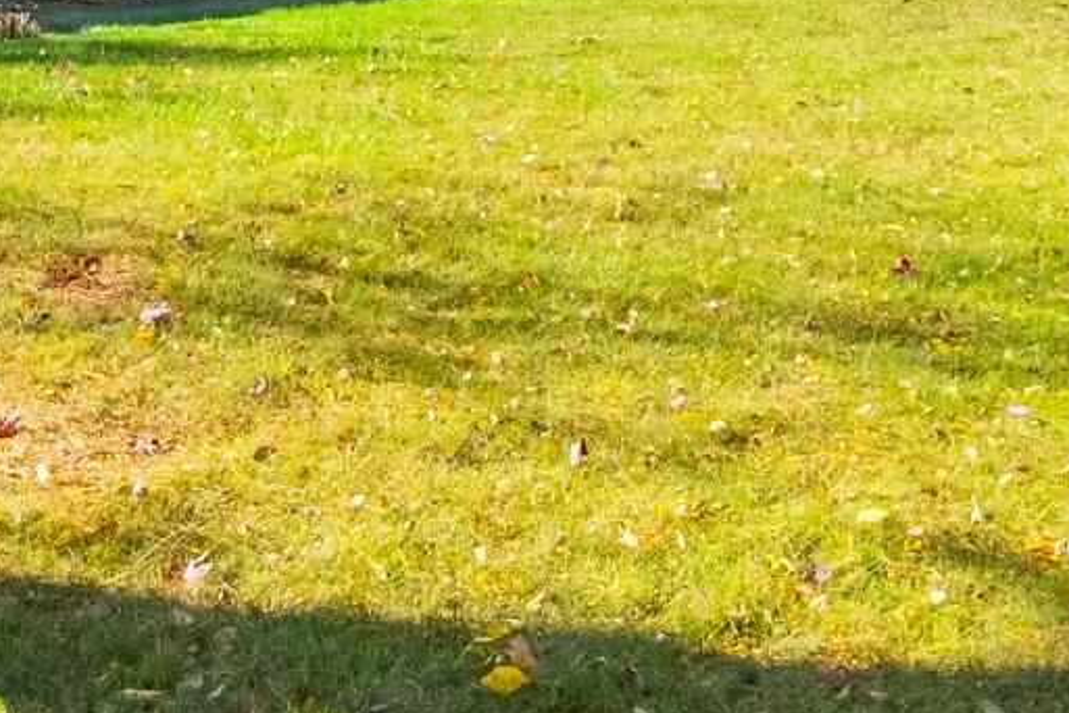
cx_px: -108
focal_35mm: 78
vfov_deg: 16.7
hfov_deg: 24.3
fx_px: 2316
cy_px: -143
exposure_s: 1/1000
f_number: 11
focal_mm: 16
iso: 640
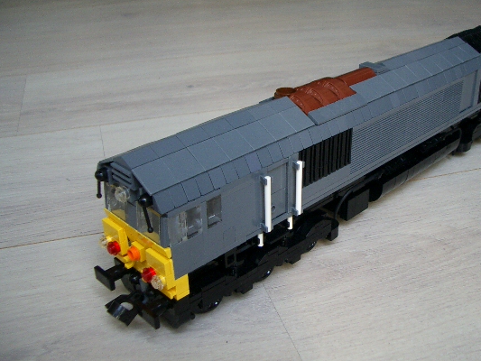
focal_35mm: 42
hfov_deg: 44.6
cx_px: 286
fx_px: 584
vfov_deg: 34.4
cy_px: 187
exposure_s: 1/50
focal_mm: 5.8
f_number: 2.6
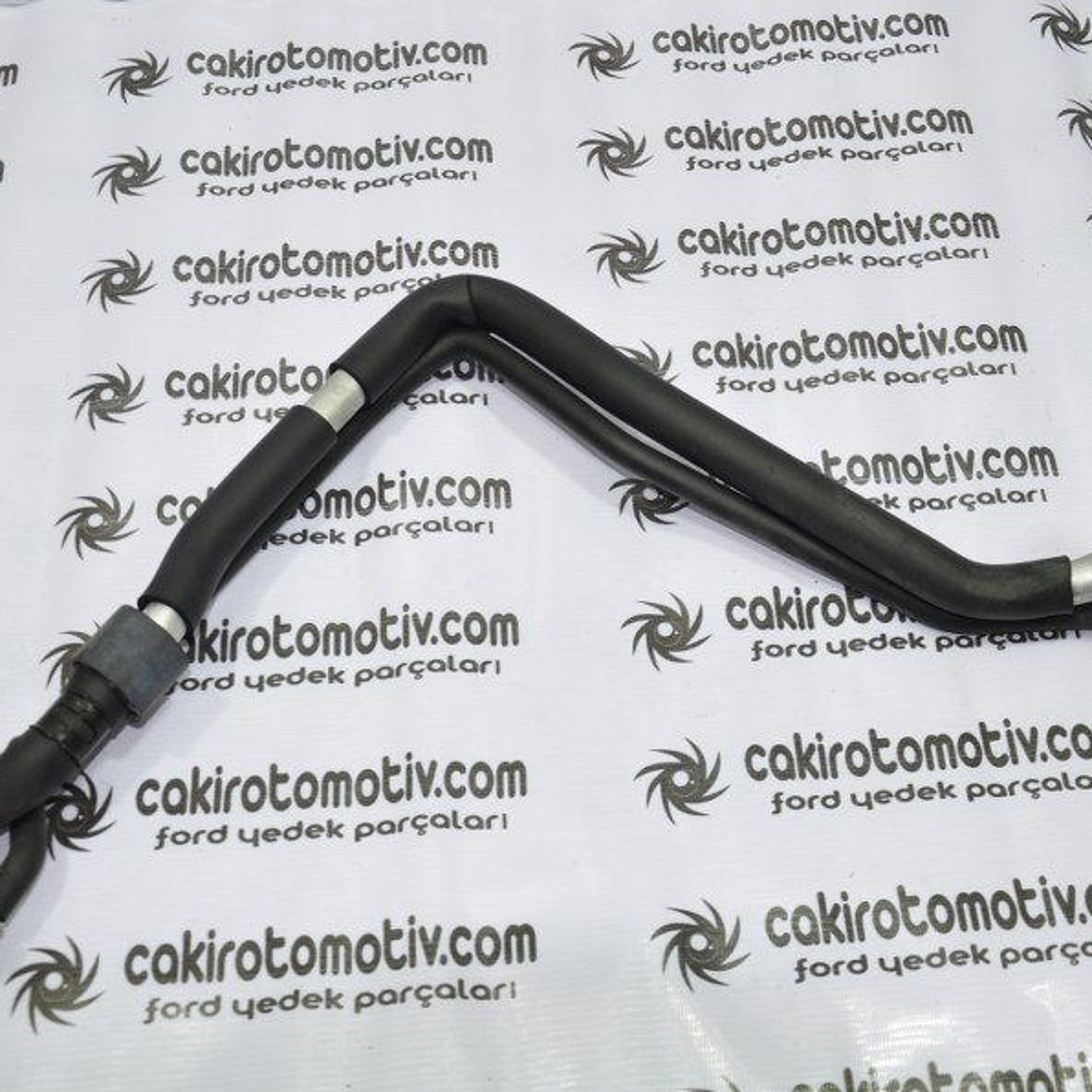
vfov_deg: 34.0
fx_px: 1785
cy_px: 546
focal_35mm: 50
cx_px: 577
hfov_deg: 34.0
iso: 200
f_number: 4.5
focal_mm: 26
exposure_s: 1/40
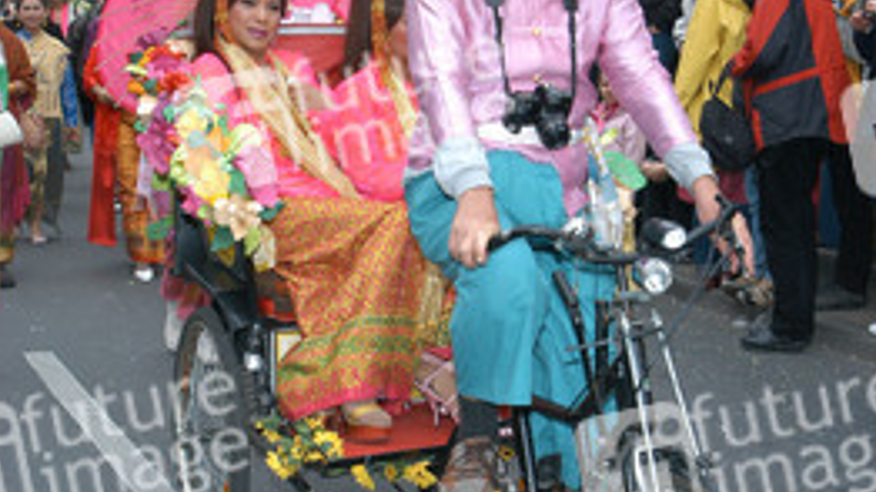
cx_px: 441
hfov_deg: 29.4
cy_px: 284
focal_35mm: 72
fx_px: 1671
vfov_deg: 16.7
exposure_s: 1/90
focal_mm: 30
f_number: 9
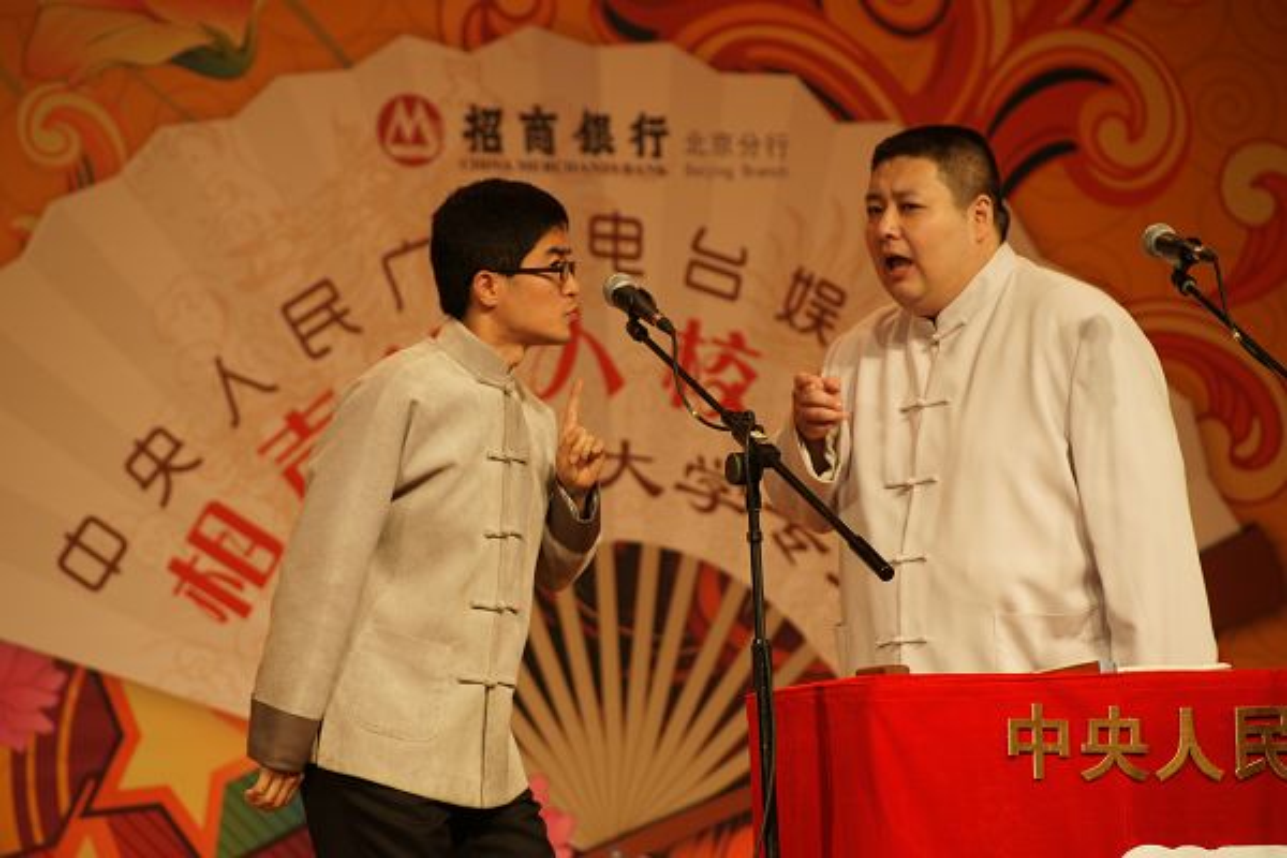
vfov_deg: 7.6
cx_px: 644
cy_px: 429
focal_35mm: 180
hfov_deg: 11.4
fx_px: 6434
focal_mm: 180
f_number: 5.6
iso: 500
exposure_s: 1/200
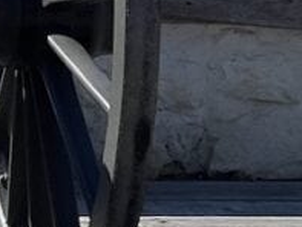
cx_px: -336
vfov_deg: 4.4
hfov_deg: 5.8
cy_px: -204
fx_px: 2898
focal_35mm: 332
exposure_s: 1/2732
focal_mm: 7.5
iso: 20
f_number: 2.2
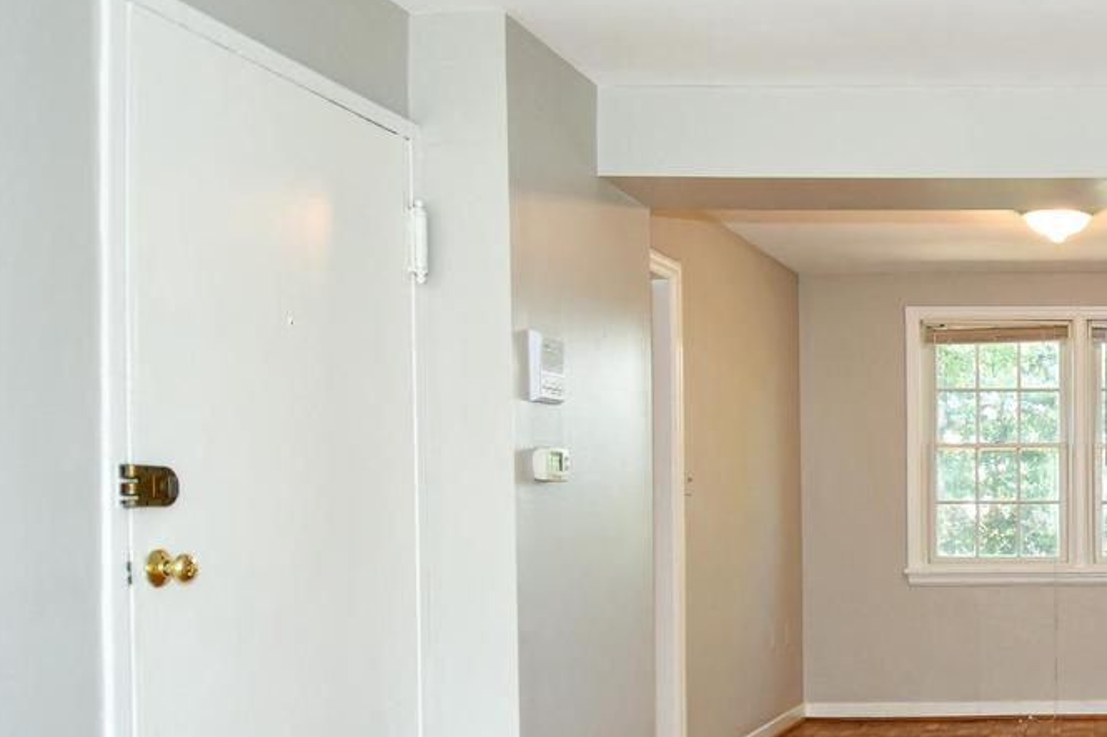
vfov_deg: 33.4
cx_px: 1134
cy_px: 564
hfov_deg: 42.1
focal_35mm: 39
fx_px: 1199
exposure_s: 1/60
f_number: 4
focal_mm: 12
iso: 320
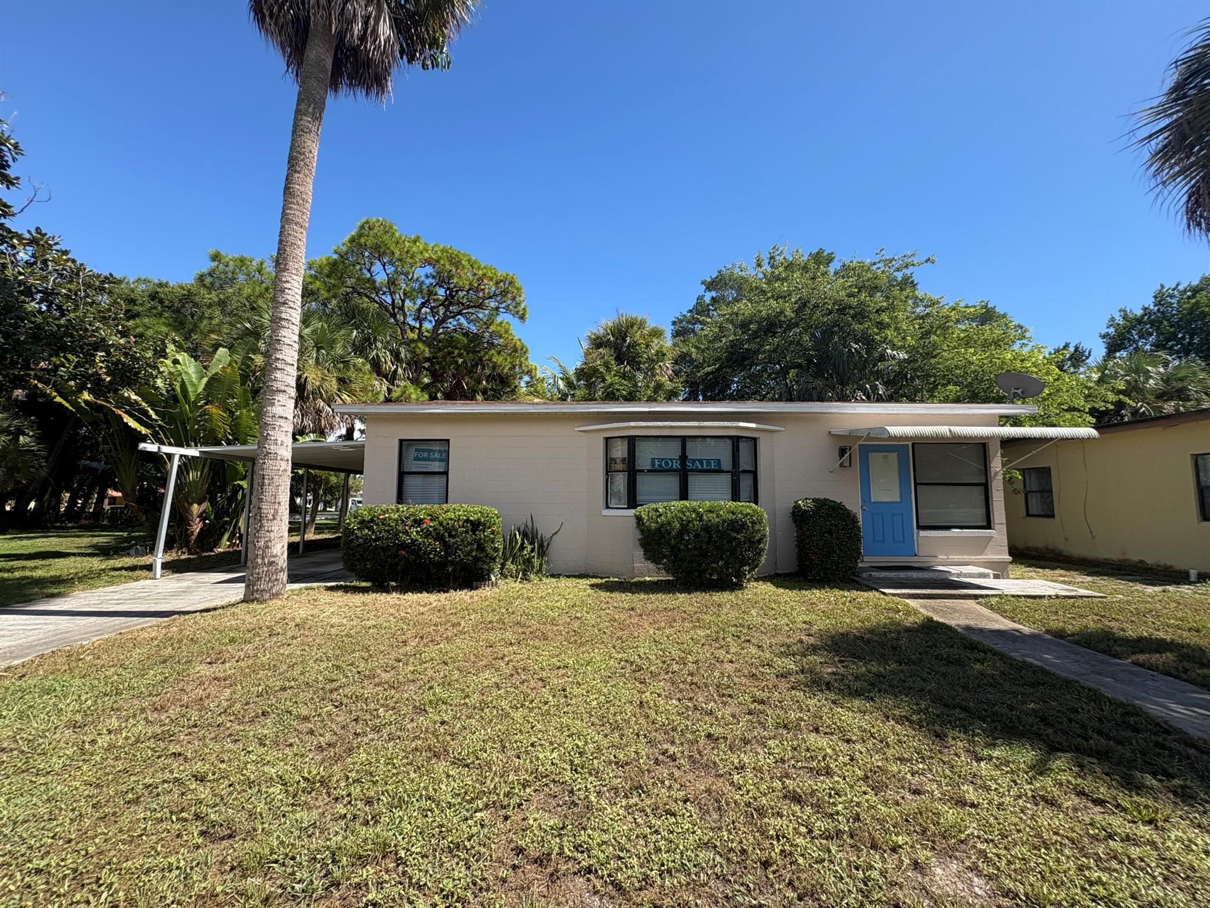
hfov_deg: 102.1
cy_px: 454
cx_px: 605
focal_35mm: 14
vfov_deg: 85.7
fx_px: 489
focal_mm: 2.22
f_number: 2.2
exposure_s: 1/858
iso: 50
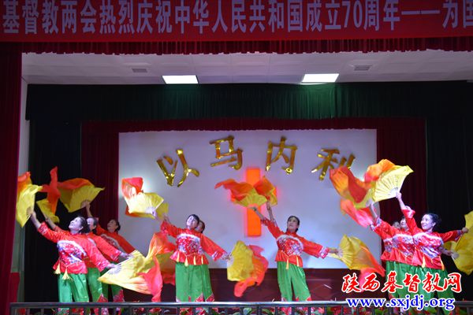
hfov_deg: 38.9
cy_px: 158
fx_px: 670
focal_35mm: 51
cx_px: 236
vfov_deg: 26.5
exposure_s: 1/60
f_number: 4.2
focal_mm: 34
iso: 500
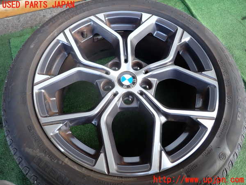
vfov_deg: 54.9
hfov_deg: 69.4
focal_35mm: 25
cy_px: 92
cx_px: 123
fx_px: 178
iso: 125
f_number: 2
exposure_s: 1/125
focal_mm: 4.5
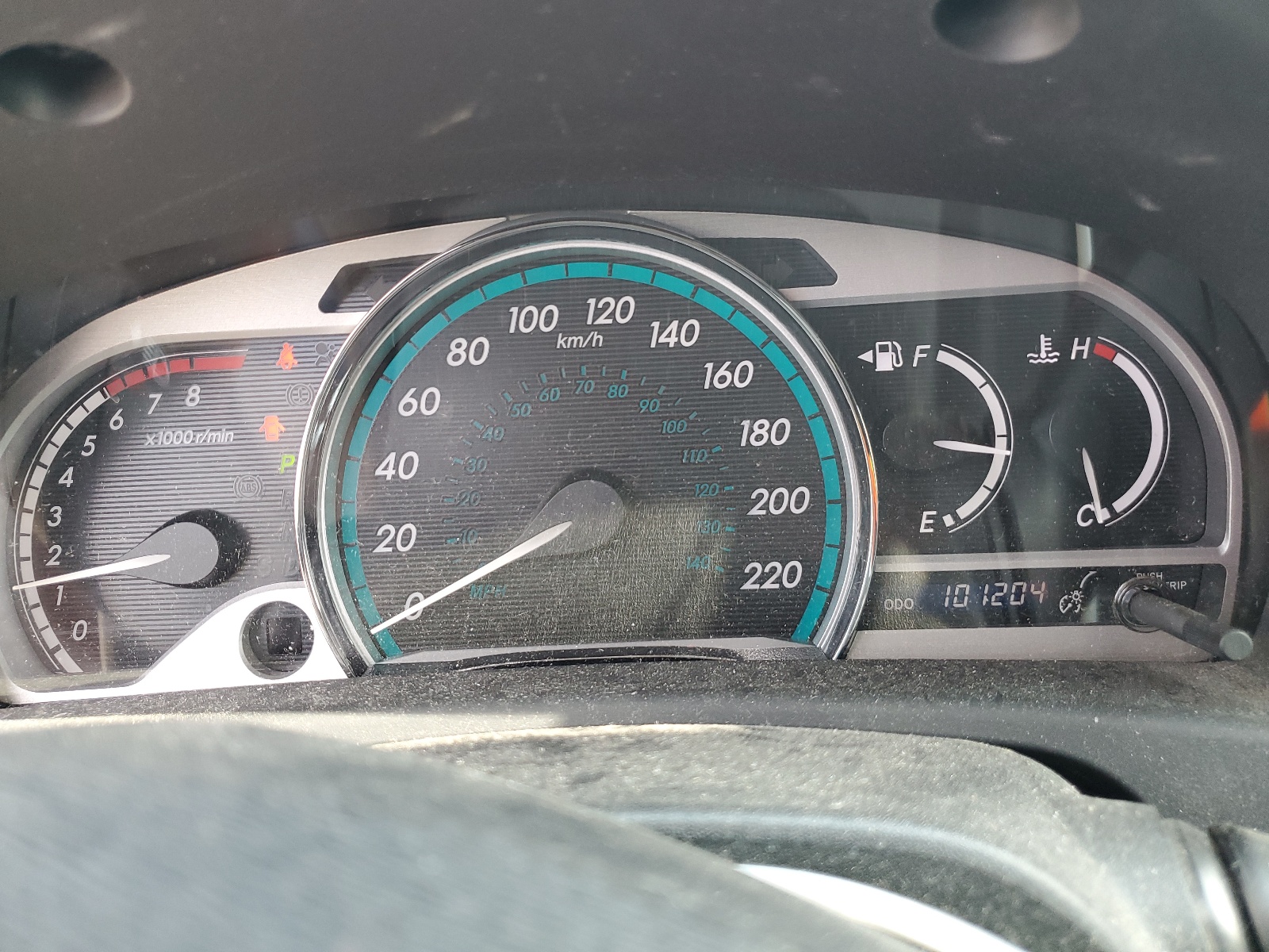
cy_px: 476
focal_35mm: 26
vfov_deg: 53.1
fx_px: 953
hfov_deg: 67.3
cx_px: 634
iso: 92
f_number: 1.5
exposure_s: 1/100
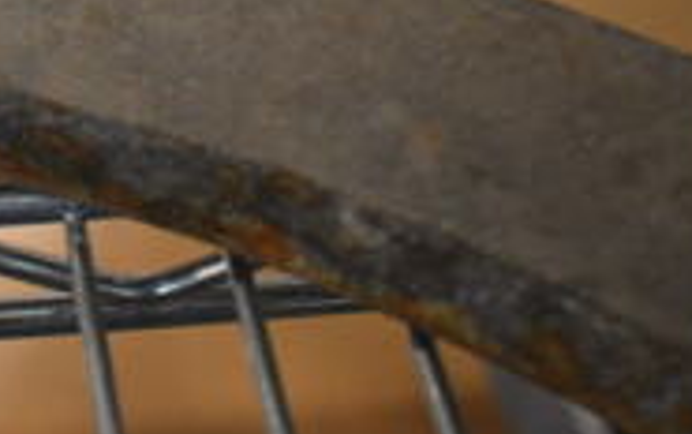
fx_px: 1907
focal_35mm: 101
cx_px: -213
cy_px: -239
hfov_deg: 19.0
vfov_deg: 12.3
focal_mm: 20
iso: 1600
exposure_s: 1/125
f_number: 3.5
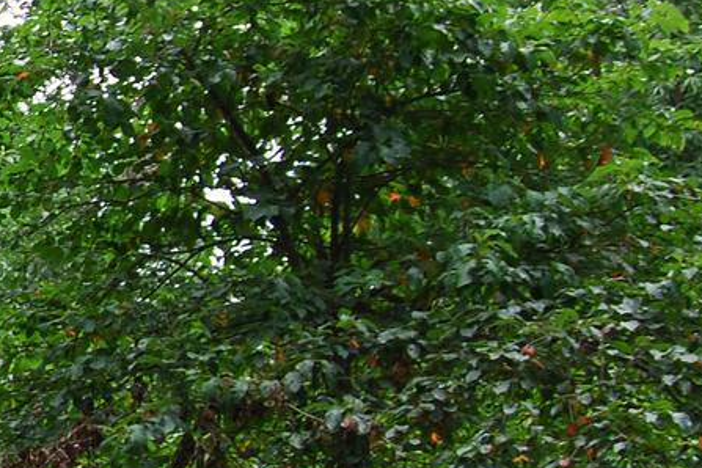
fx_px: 3086
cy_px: 206
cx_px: -719
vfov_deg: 8.7
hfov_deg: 11.6
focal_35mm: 158
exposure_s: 1/80
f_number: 8
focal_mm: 23
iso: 200
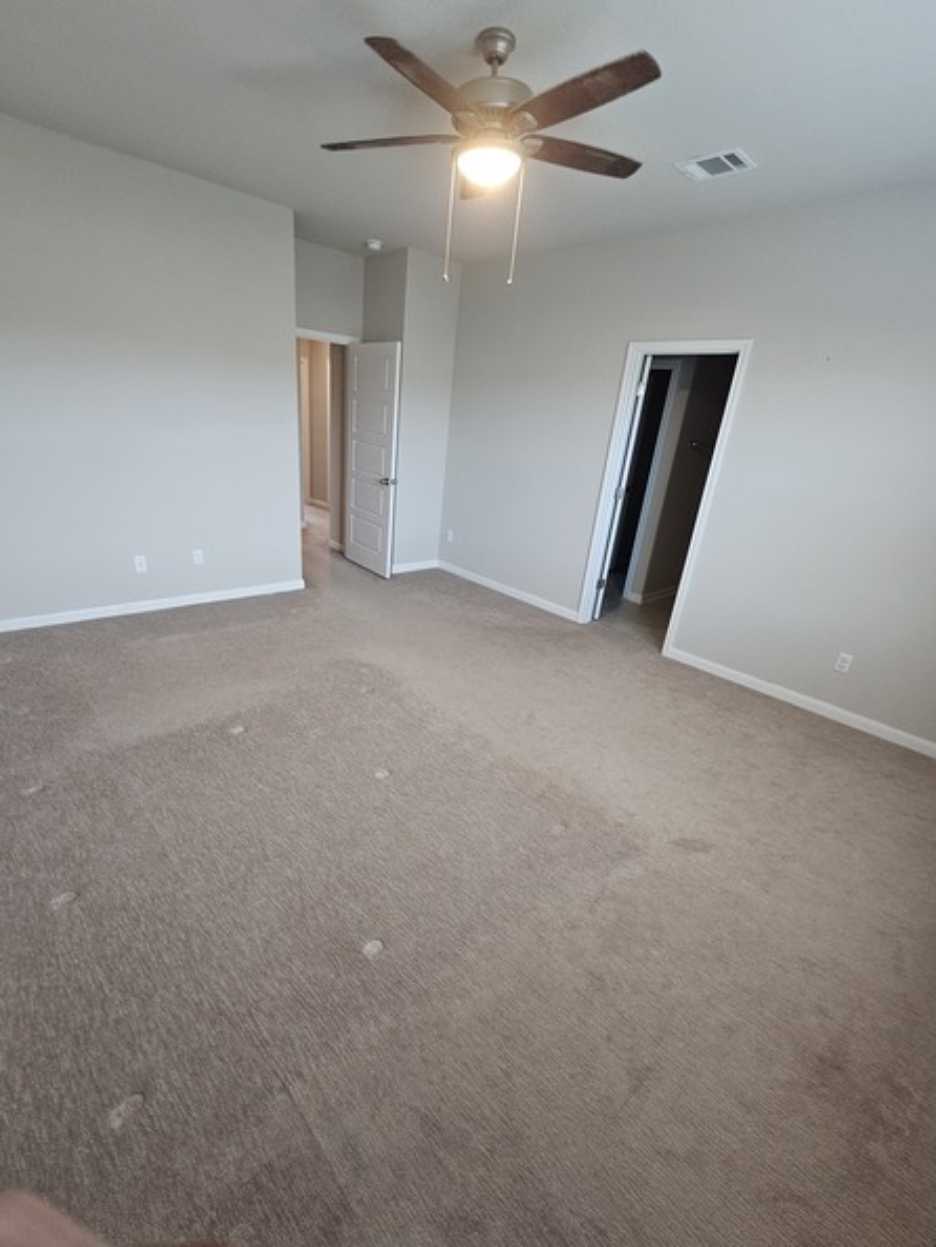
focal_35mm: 14
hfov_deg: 85.6
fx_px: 504
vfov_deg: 102.0
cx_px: 434
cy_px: 653
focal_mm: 2.2
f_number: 2.2
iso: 200
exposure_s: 1/60
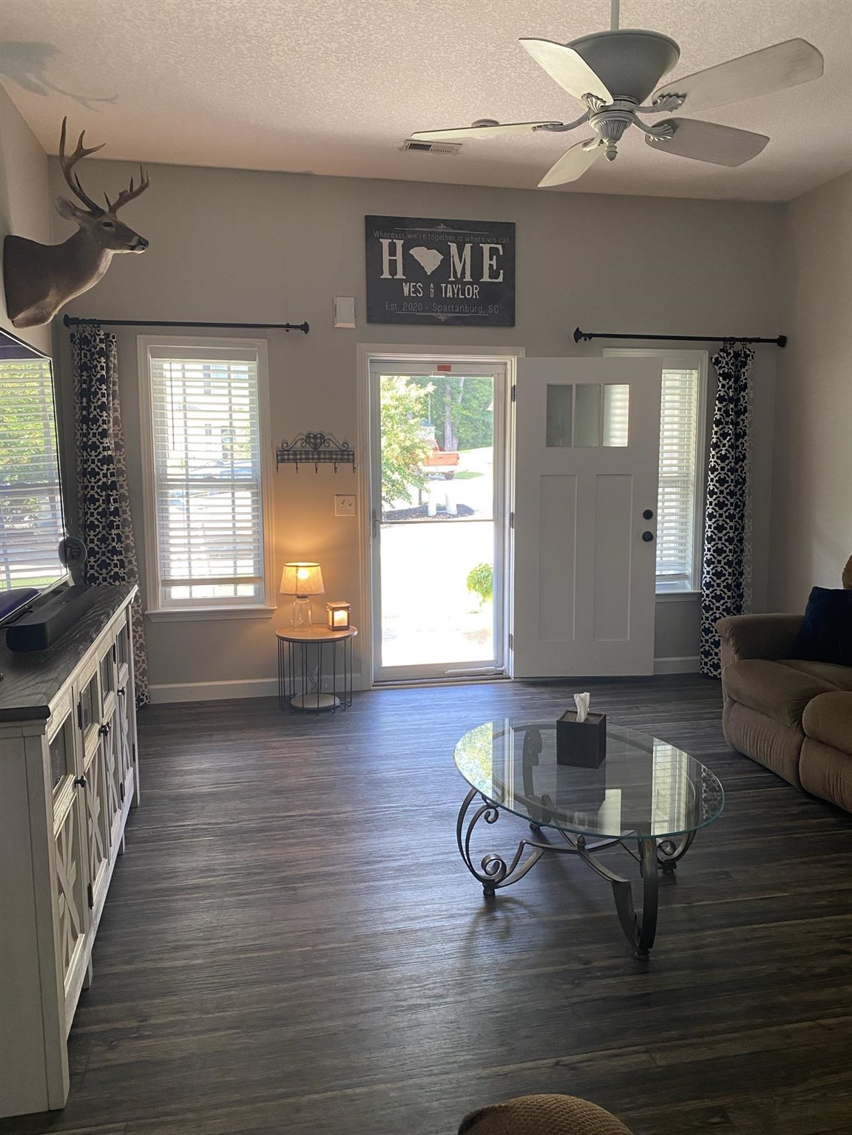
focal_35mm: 26
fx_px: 853
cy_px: 568
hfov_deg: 53.1
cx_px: 426
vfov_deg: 67.3
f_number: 1.8
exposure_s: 1/60
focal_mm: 4.25
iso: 80
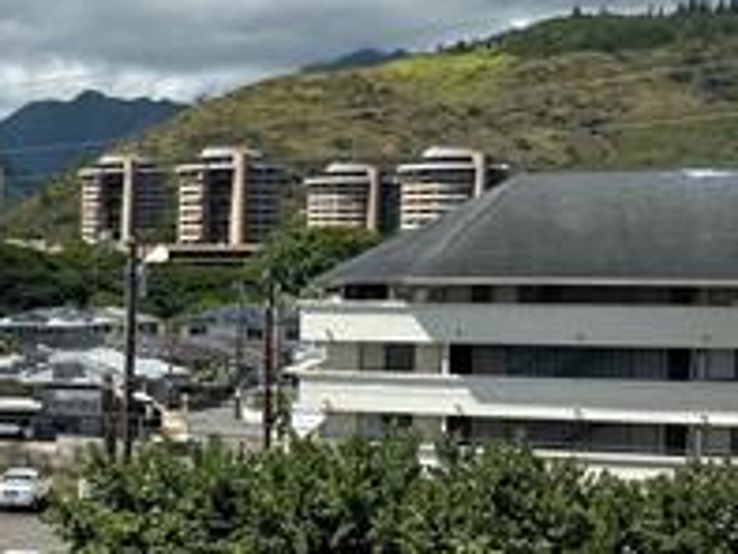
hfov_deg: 21.4
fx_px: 1664
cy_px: 378
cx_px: -337
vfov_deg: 18.9
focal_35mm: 78
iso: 80
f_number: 1.78
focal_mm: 6.86
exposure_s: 1/5848
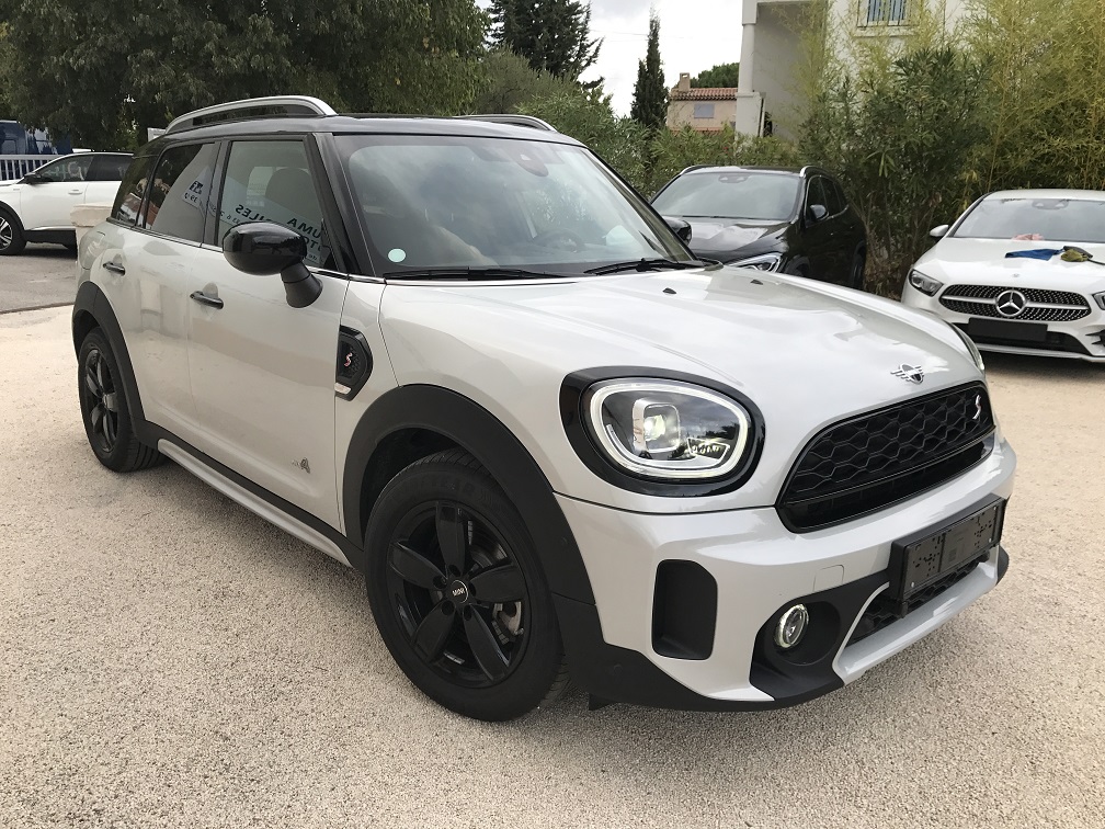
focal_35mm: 28
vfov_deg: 49.7
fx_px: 894
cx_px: 552
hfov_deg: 63.4
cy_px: 414
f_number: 1.8
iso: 25
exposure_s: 1/247
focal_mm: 3.99
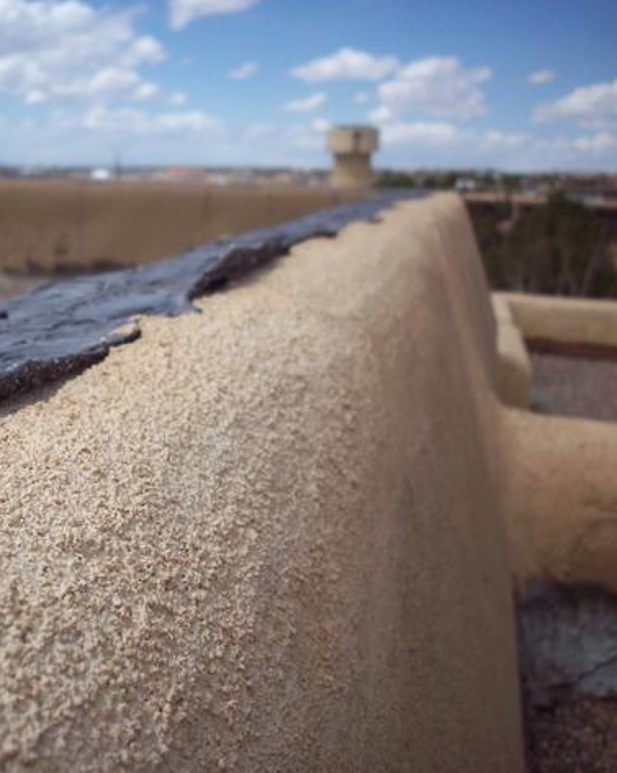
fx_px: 1120
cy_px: 385
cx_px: 113
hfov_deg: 30.0
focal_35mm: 49
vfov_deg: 38.1
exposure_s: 1/541
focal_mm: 6.2
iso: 80
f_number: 5.6
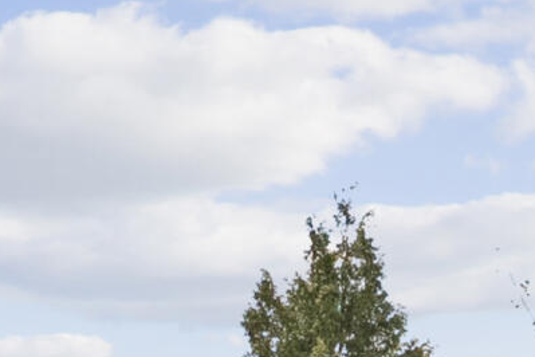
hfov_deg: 12.0
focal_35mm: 158
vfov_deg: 8.5
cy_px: 515
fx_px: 2348
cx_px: -417
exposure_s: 1/8000
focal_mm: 21
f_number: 5.6
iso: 1600
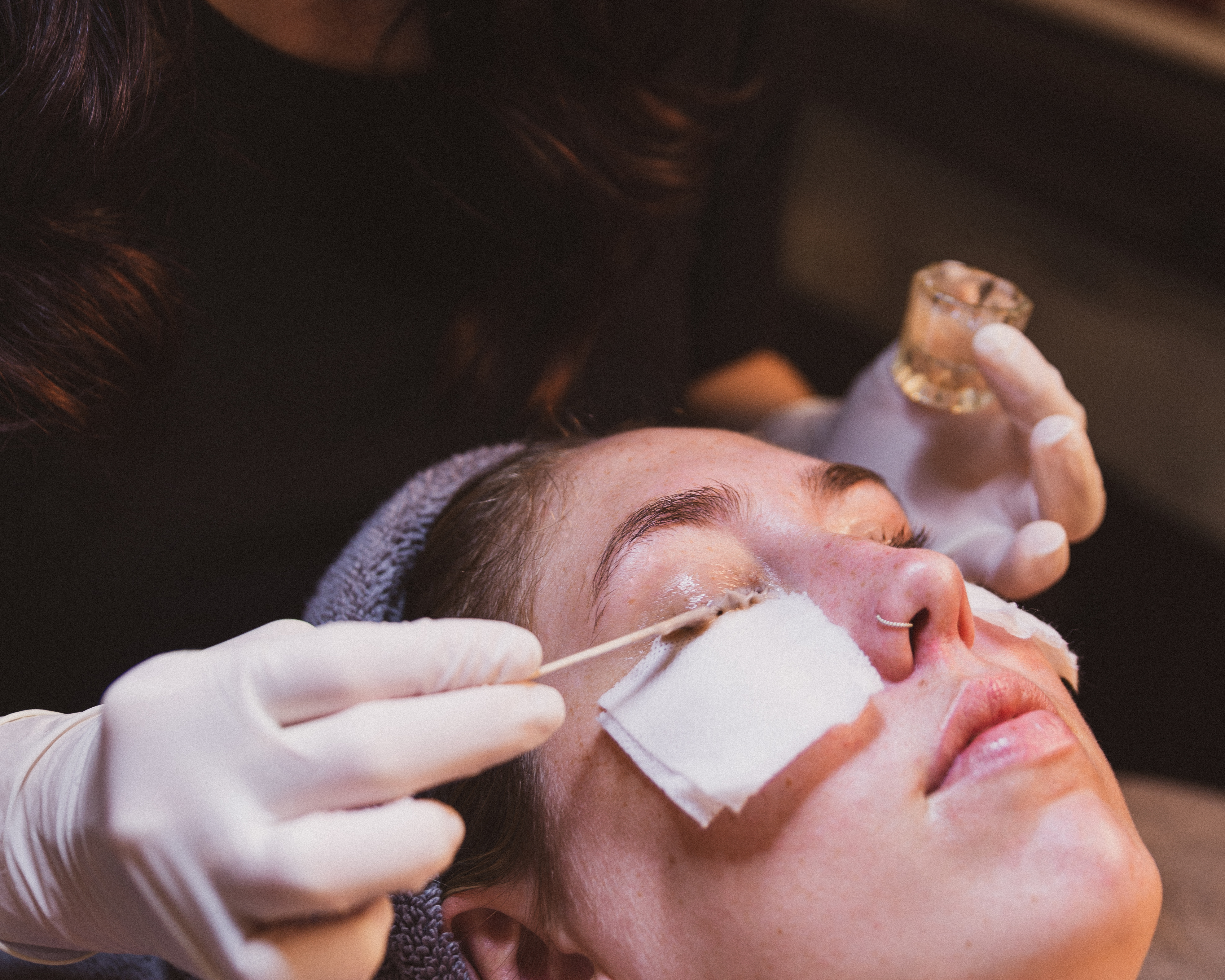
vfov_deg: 25.3
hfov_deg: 31.5
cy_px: 396
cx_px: 615
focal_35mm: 60
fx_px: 2175
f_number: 2.8
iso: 200
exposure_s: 1/80
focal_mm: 42
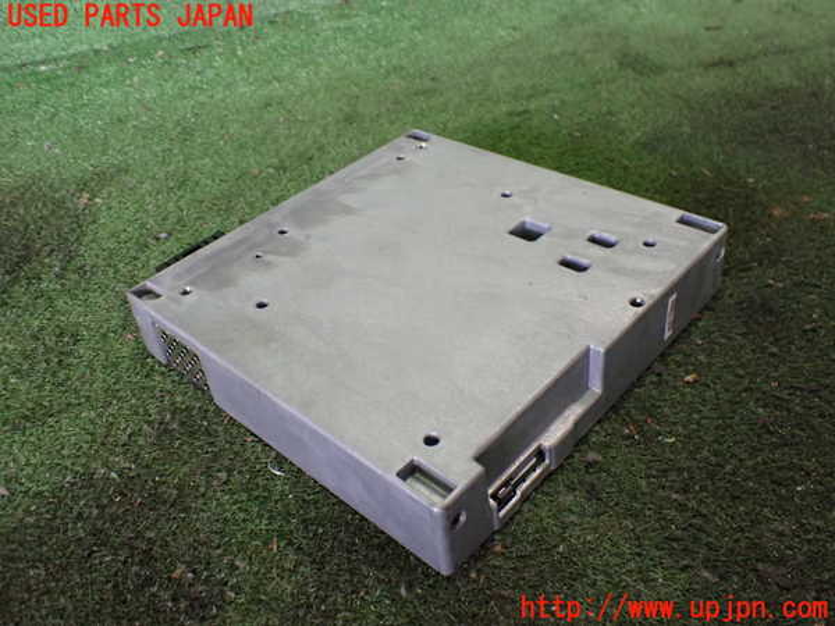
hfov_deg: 60.0
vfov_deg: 46.8
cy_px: 313
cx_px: 418
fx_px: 724
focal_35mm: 30
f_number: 2.3
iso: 800
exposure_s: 1/125
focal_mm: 5.4
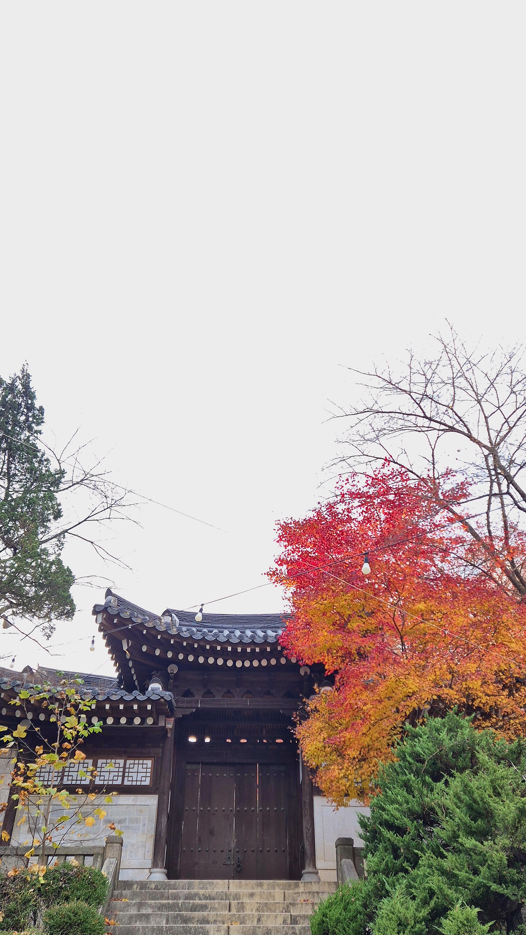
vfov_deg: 62.6
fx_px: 769
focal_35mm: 31
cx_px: 258
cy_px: 475
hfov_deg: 37.8
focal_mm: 5.4
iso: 40
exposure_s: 1/182
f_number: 1.8
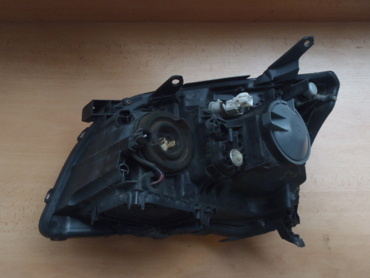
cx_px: 185
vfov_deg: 38.7
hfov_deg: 50.1
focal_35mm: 37
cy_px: 139
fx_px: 395
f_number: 4.7
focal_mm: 6.64
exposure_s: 1/8
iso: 400
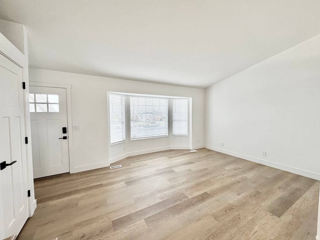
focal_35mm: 14
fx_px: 129
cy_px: 120
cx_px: 160
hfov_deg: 102.1
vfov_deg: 85.7
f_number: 2.2
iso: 40
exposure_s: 1/123
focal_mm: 2.22
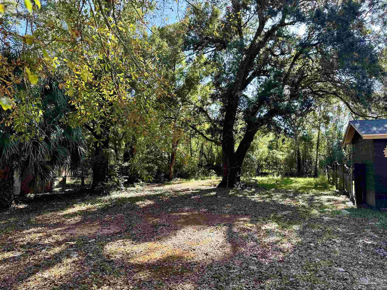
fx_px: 268
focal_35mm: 24
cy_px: 145
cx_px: 194
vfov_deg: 56.8
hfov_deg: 71.6
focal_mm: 6.76
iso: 80
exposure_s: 1/336
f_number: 1.78
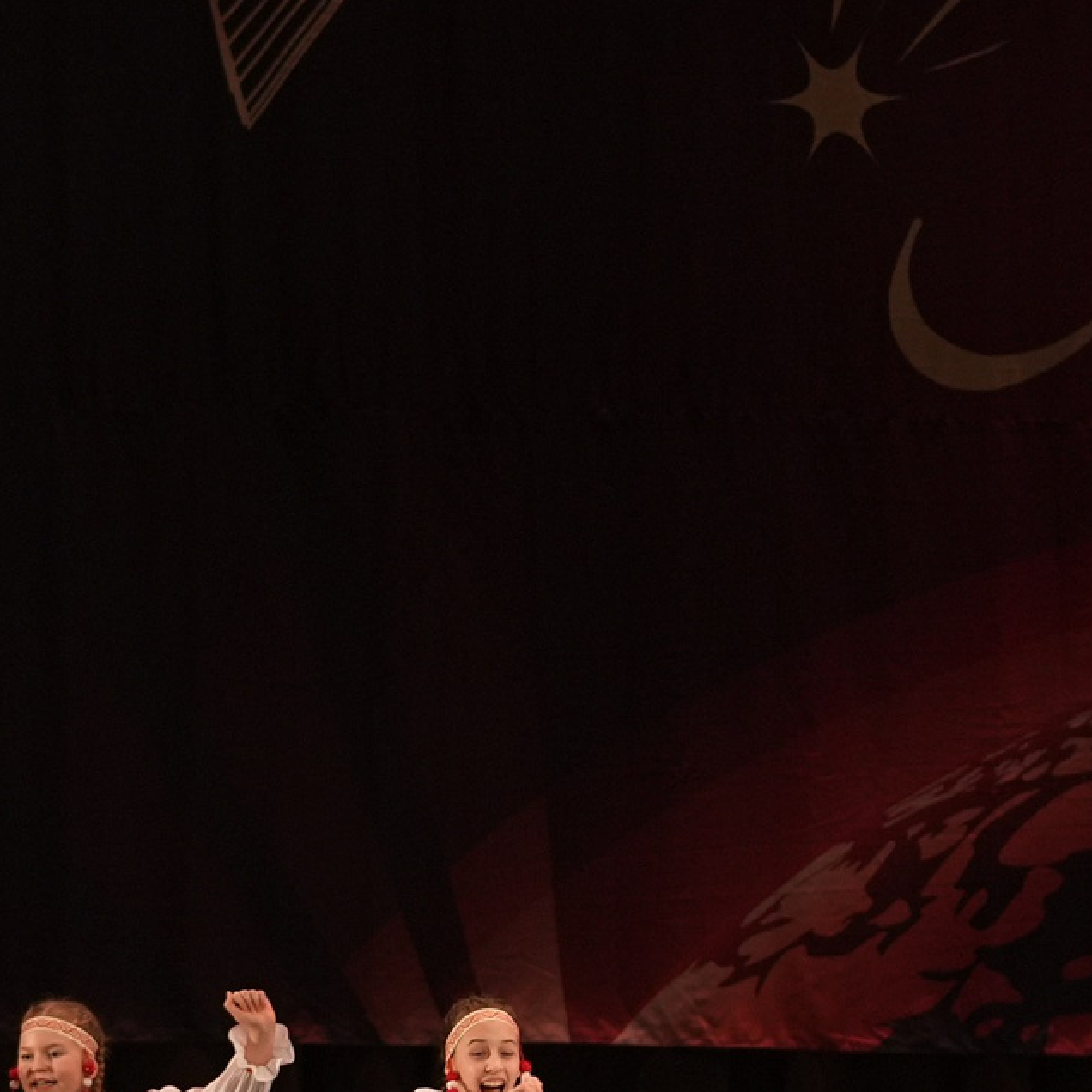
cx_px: 416
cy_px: 674
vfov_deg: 4.7
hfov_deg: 4.7
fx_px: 13312
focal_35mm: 373
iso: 1600
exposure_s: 1/400
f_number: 2.8
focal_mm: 109
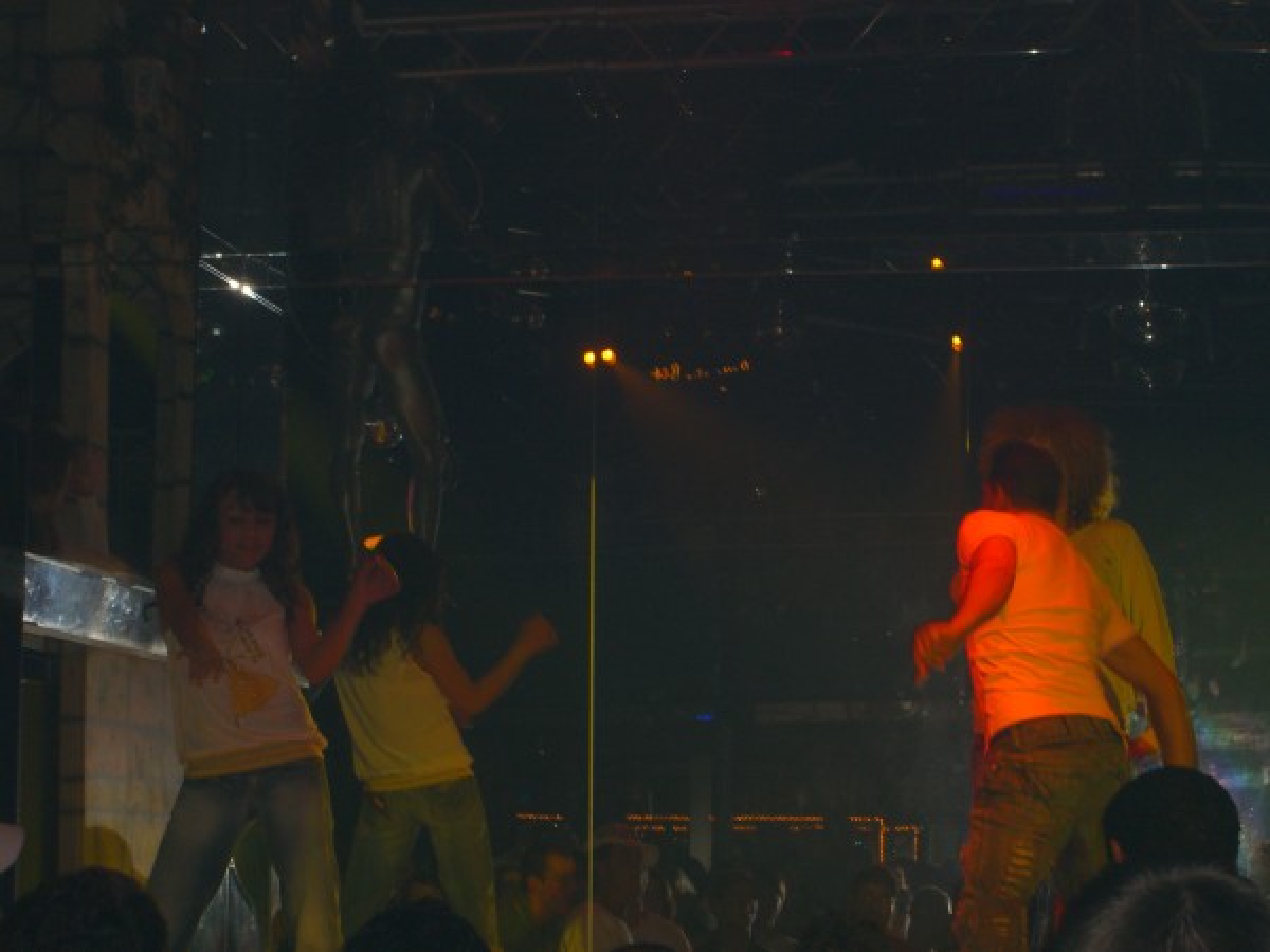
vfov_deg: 15.6
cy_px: 476
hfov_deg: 20.7
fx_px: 3485
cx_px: 635
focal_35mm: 95
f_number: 4.8
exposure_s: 1/60
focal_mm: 19.7
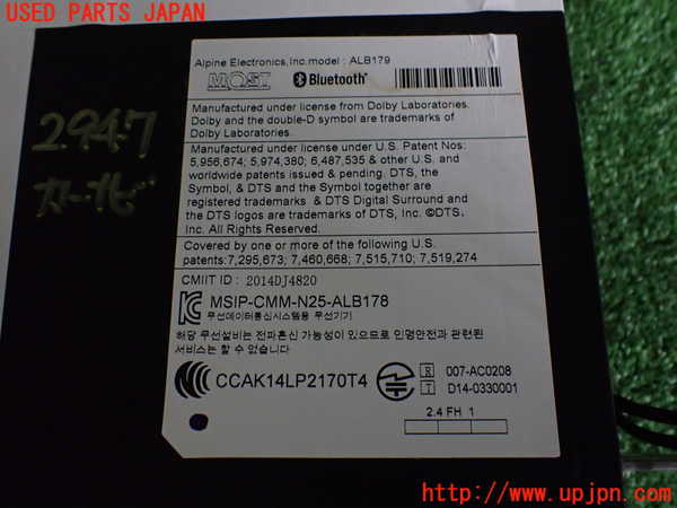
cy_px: 254
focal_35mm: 30
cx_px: 338
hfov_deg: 60.0
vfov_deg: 46.8
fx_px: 587
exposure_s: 1/125
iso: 800
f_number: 2.3
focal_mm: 5.4
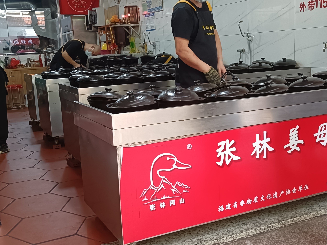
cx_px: 164
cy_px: 122
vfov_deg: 33.6
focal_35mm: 43
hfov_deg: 43.9
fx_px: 406
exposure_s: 1/50
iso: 886
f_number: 1.9
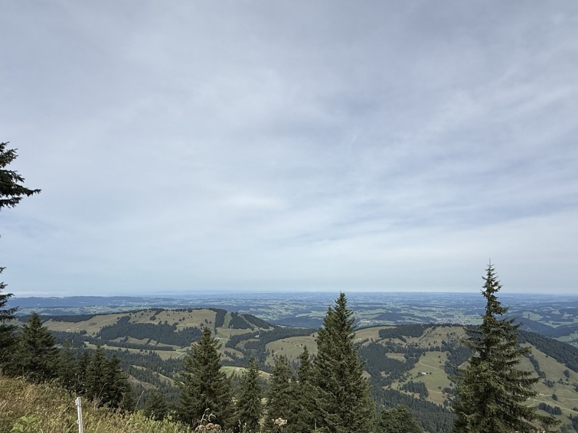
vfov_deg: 67.3
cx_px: 299
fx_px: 317
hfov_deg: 84.6
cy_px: 278
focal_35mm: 19
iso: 50
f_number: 2.2
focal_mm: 2.22
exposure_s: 1/3289
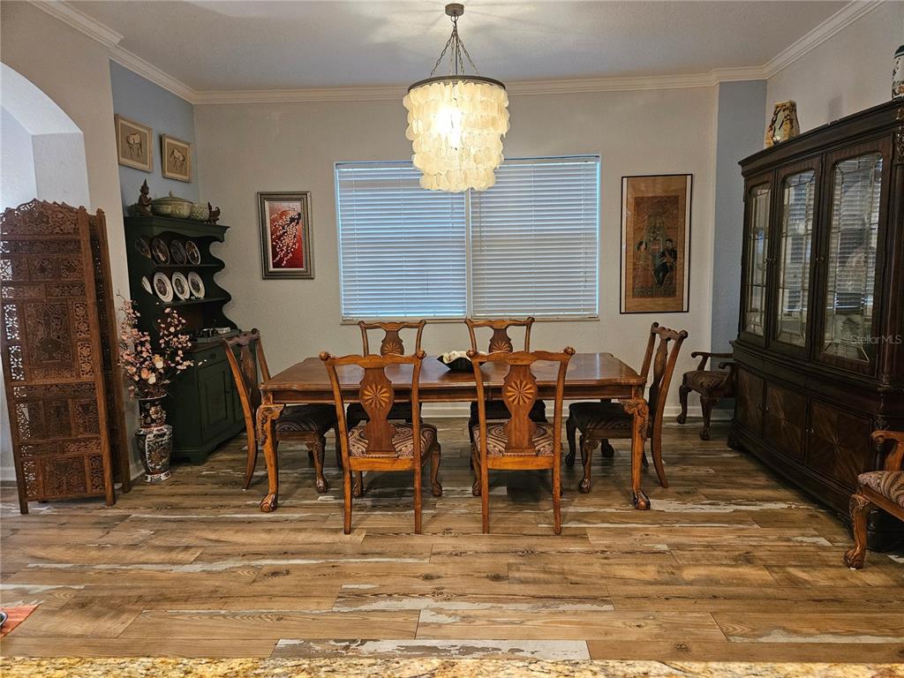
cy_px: 339
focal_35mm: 23
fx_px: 601
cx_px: 452
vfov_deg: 58.9
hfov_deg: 73.9
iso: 640
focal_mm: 5.4
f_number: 1.8
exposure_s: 1/60
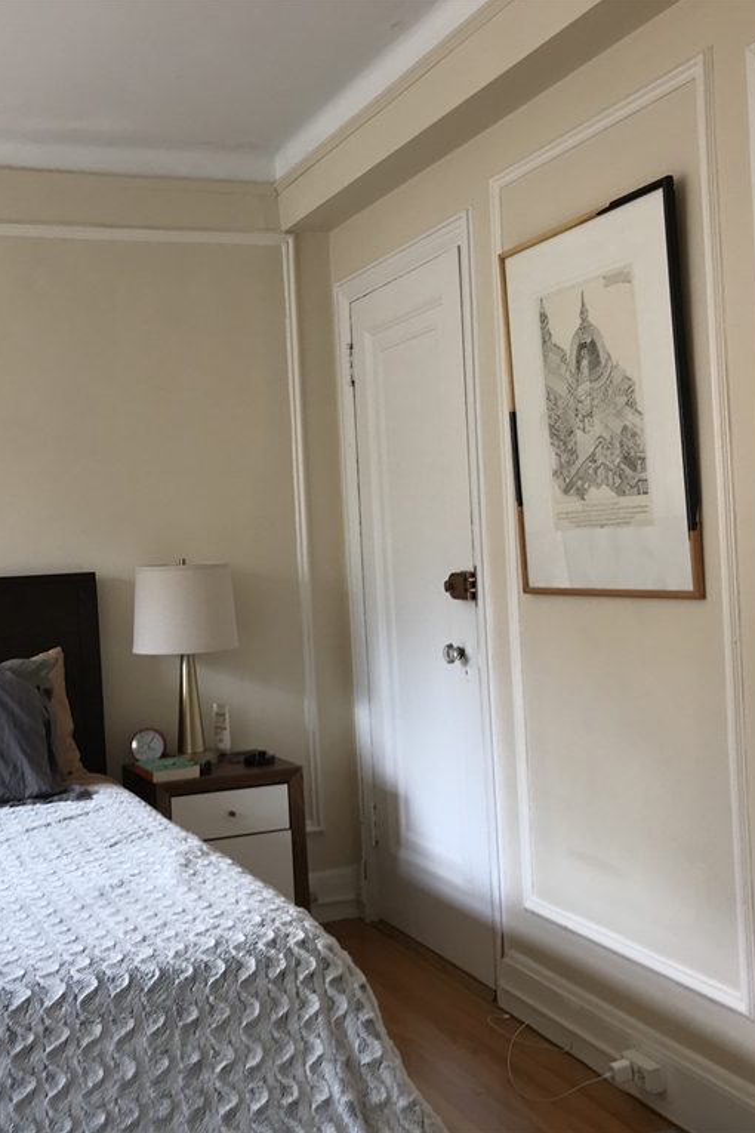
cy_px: 566
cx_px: 278
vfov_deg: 49.6
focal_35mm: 39
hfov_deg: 34.0
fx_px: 1227
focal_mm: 3.99
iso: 25
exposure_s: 1/60
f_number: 1.8
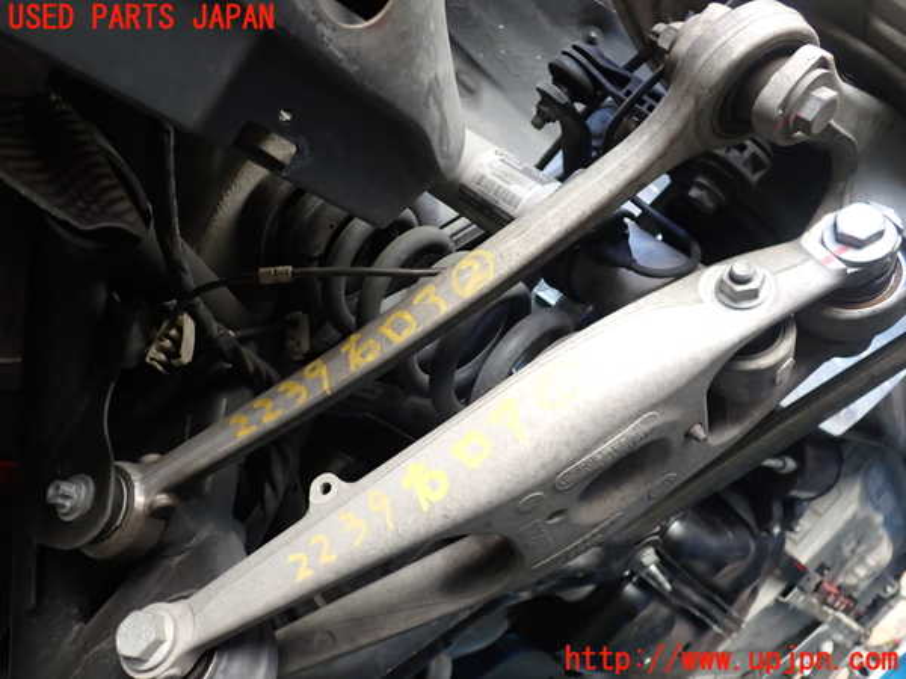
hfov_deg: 60.0
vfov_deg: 46.8
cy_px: 340
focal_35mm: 30
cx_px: 453
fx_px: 785
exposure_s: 1/30
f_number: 2.3
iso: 320
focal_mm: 5.4
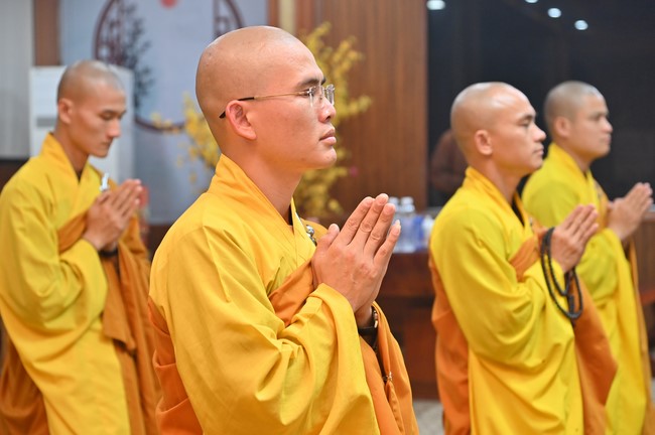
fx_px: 1545
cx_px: 328
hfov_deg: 23.9
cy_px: 218
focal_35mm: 85
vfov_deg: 16.0
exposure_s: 1/100
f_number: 5
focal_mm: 85
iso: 2000
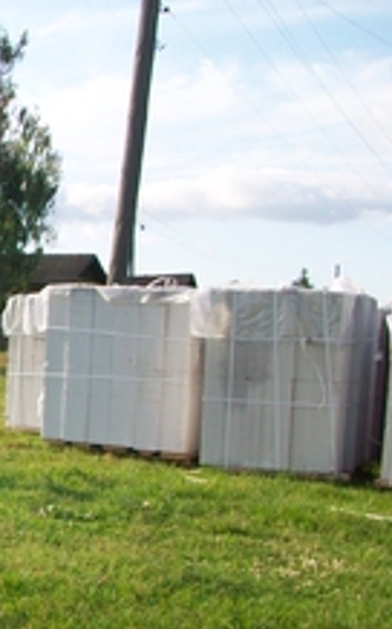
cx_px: -242
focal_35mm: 70
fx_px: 1198
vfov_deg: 29.3
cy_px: 401
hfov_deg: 16.5
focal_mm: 5.7
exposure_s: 1/500
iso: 64
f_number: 2.8
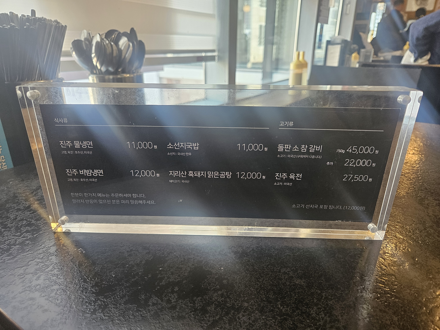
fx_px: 292
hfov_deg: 73.9
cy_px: 165
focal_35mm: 23
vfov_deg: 58.9
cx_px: 220
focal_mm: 5.4
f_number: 1.8
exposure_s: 1/120
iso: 200
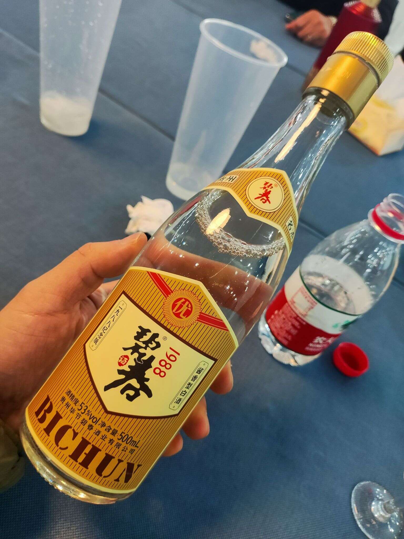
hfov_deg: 54.9
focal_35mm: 25
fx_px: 389
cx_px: 202
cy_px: 270
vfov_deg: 69.4
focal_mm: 4.71
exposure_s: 1/50
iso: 341
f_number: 1.79
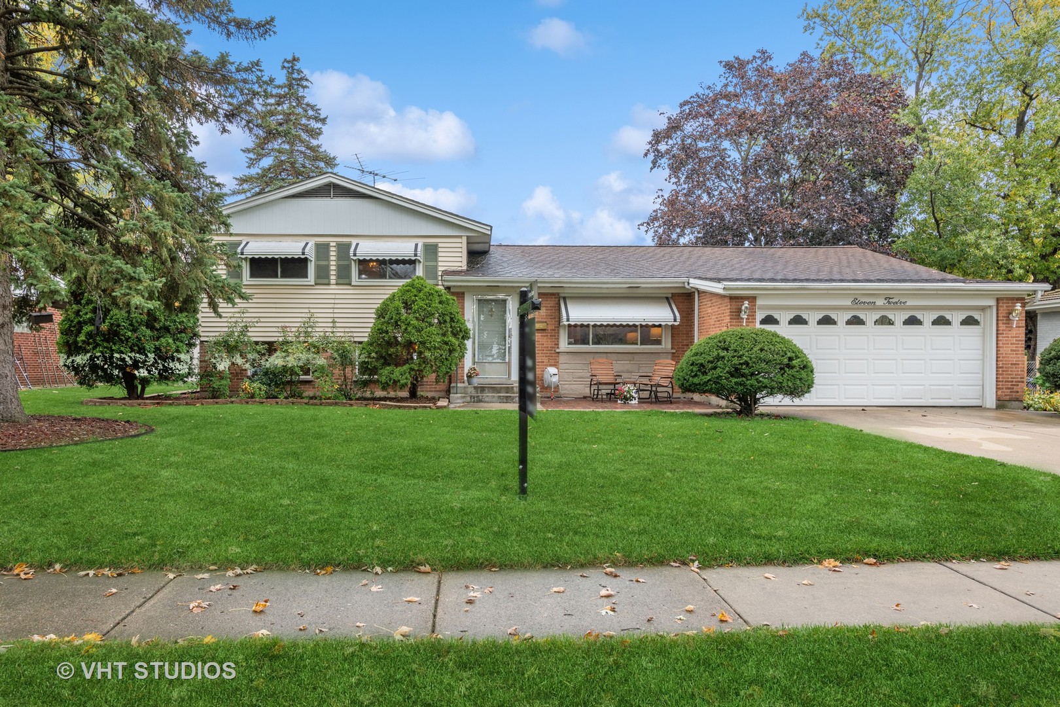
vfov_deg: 57.2
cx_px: 530
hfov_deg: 78.6
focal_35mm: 22
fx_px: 648
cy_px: 354
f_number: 9.5
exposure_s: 1/30
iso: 200
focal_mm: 22
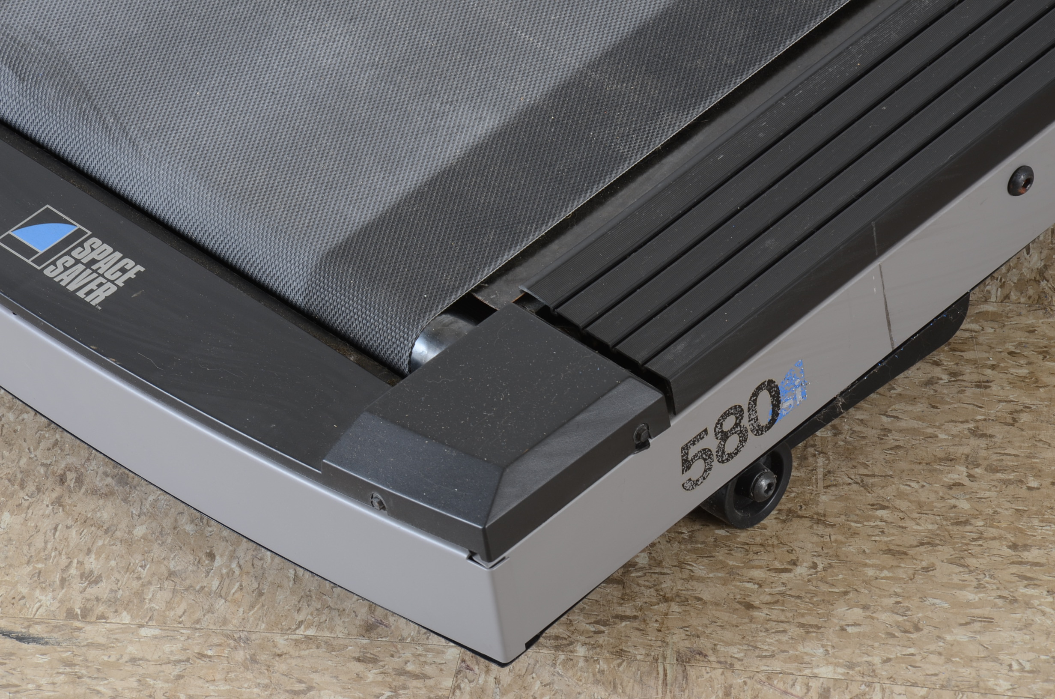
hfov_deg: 13.1
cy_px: 350
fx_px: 4606
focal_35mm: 158
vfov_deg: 8.7
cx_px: 528
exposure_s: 1/125
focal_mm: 105
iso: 125
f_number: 13
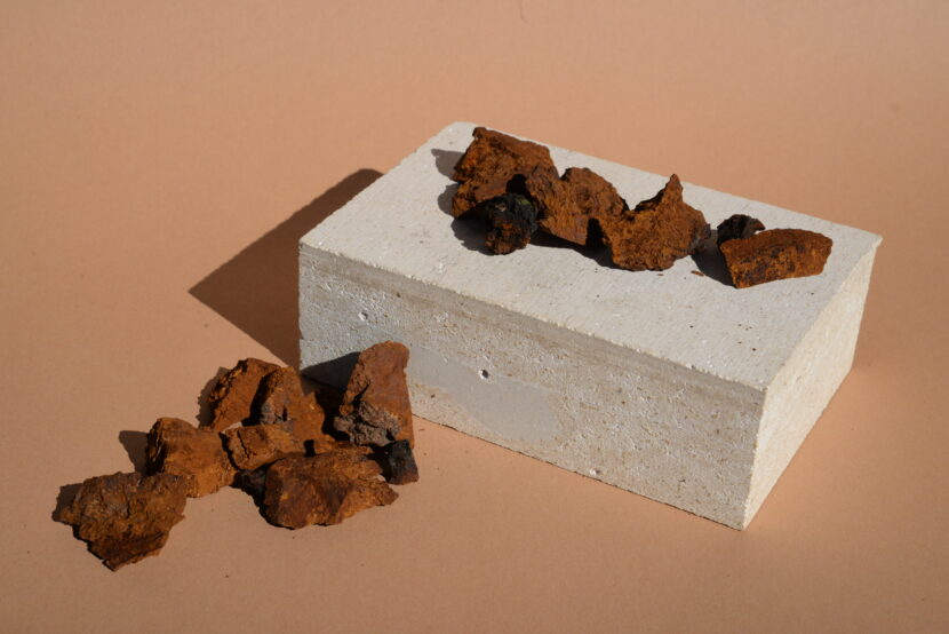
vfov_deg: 18.2
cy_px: 317
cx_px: 474
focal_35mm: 75
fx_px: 1978
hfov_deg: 27.0
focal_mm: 75
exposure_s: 1/500
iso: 320
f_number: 16
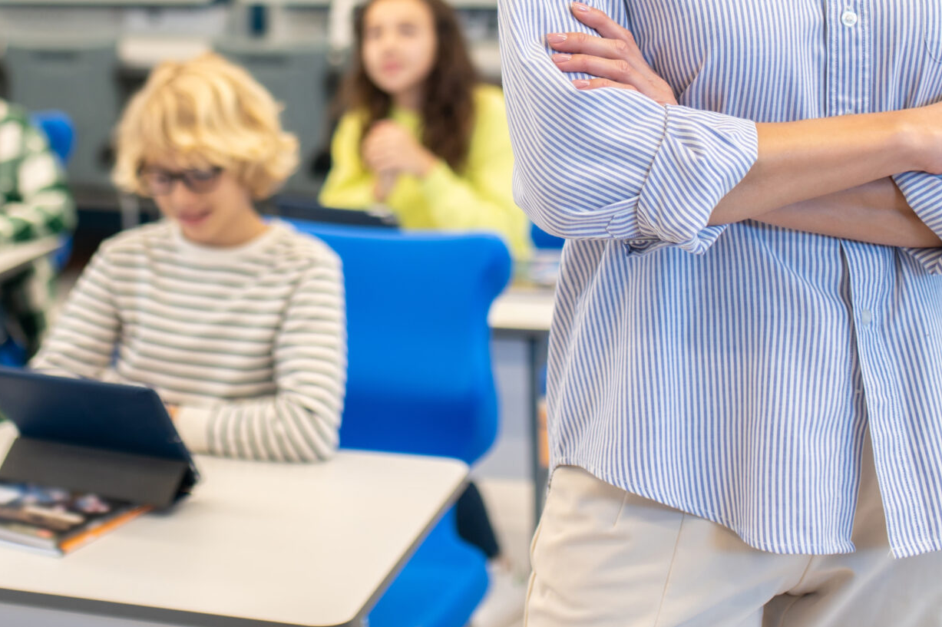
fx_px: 1909
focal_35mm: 73
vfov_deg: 18.2
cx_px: 286
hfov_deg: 27.5
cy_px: 3
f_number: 2.2
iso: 250
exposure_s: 1/200
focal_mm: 35
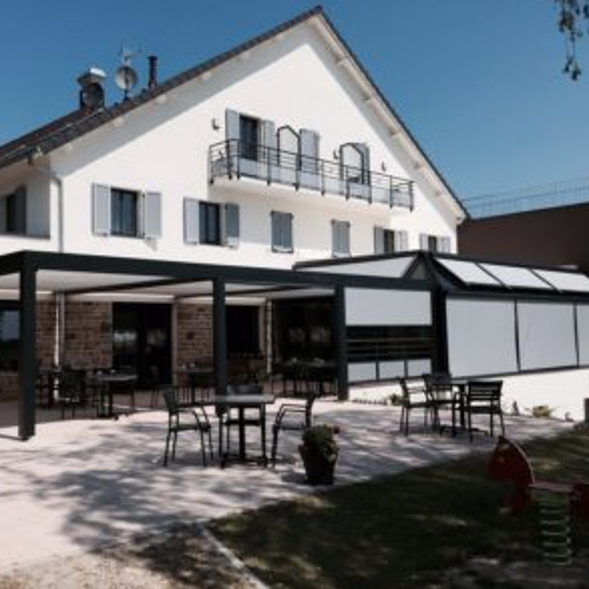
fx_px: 674
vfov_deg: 47.2
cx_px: 211
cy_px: 289
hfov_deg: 46.7
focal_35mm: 35
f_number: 2.2
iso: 32
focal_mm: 4.15
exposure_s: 1/3968
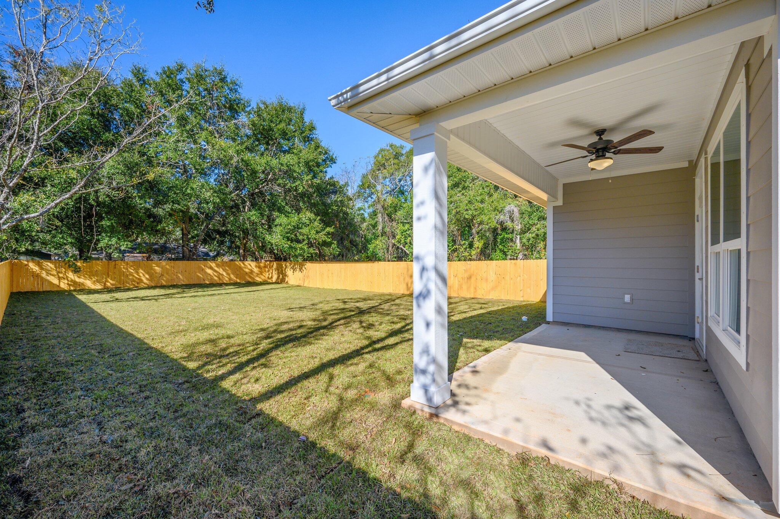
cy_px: 260
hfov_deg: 102.3
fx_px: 314
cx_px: 390
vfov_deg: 79.1
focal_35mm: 14
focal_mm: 14.5
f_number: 9
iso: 100
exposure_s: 1/400
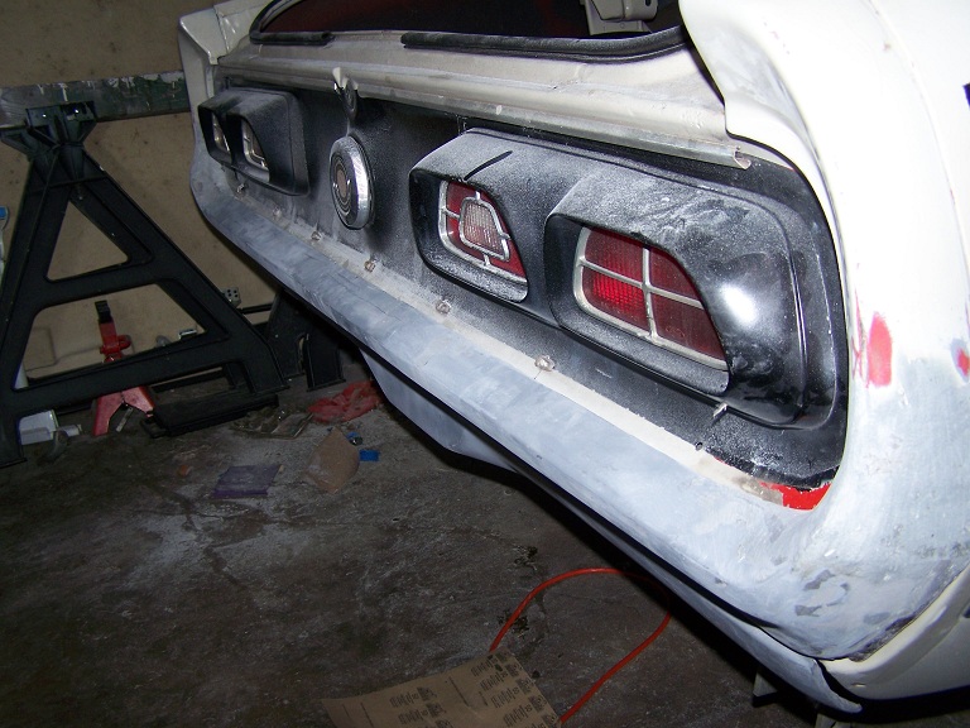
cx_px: 485
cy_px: 364
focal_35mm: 38
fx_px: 1065
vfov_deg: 37.7
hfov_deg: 49.0
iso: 80
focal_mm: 6.3
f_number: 2.8
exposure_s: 1/60
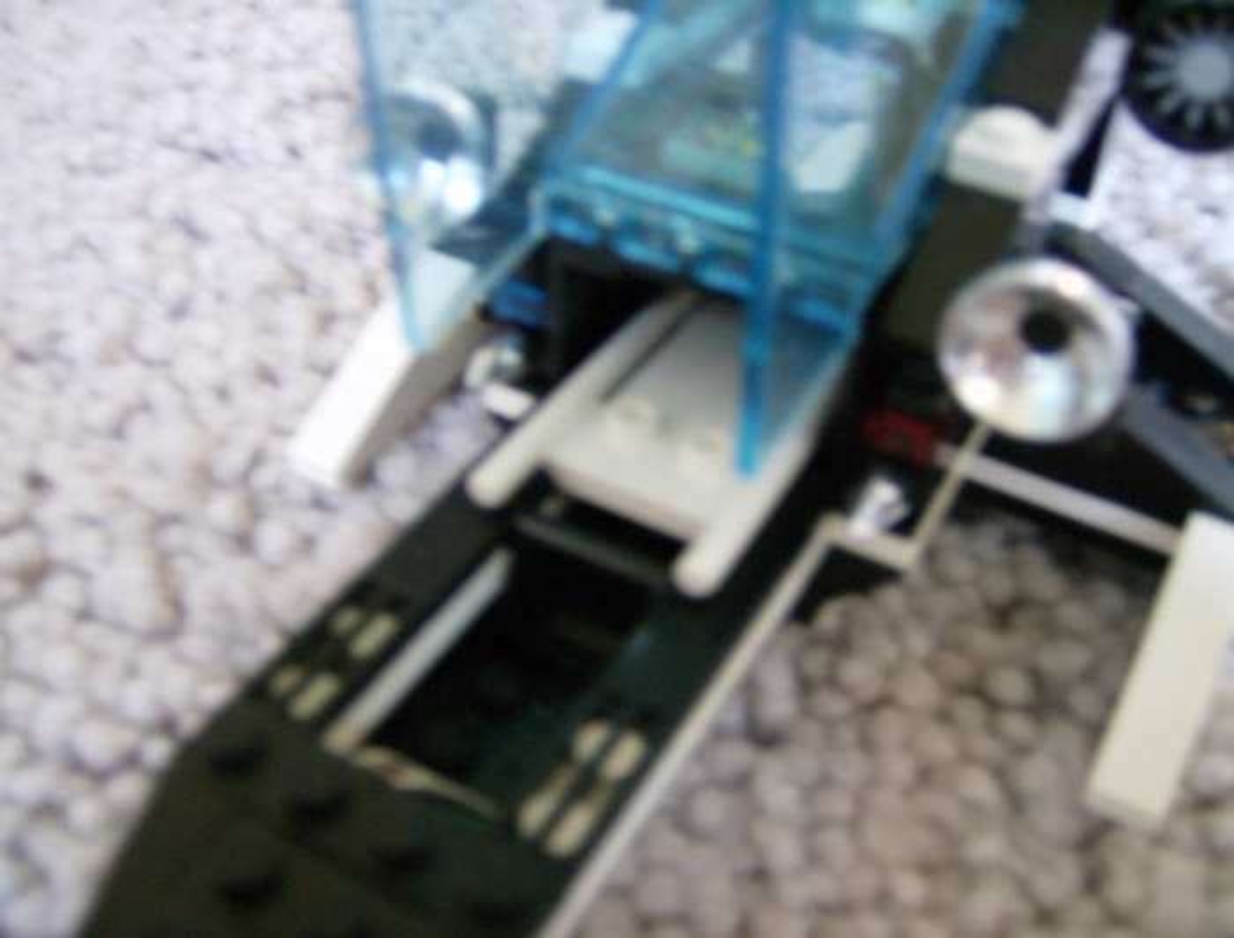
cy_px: 469
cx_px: 617
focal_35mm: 36
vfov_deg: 40.0
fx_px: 1290
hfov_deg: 51.1
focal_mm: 6
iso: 200
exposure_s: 1/3.54
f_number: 2.8
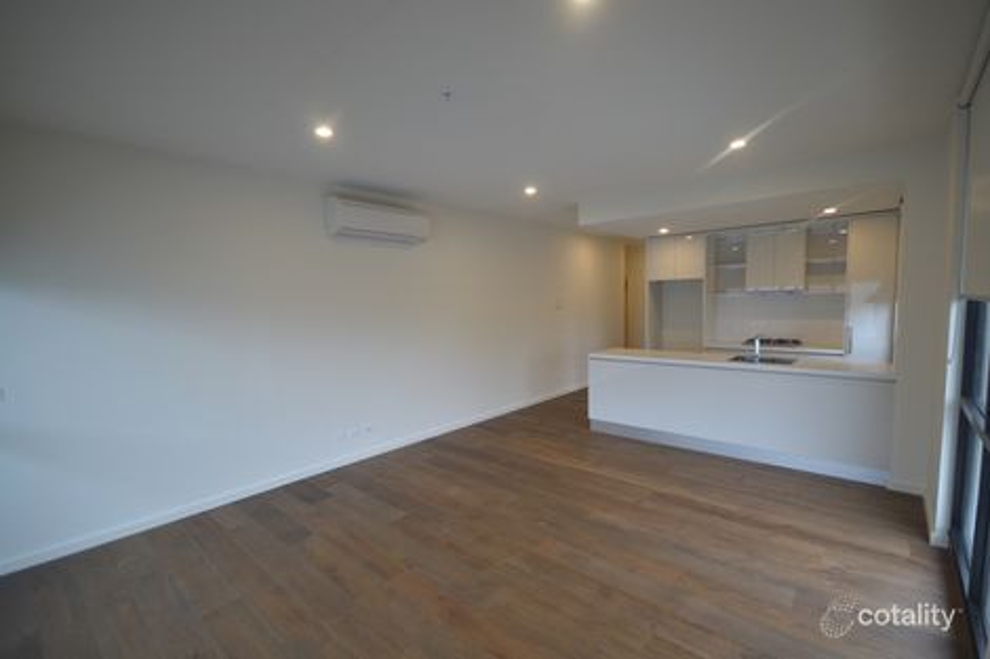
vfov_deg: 77.3
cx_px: 495
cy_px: 330
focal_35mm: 15
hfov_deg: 100.4
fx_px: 412
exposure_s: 1/60
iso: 400
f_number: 4
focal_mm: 10
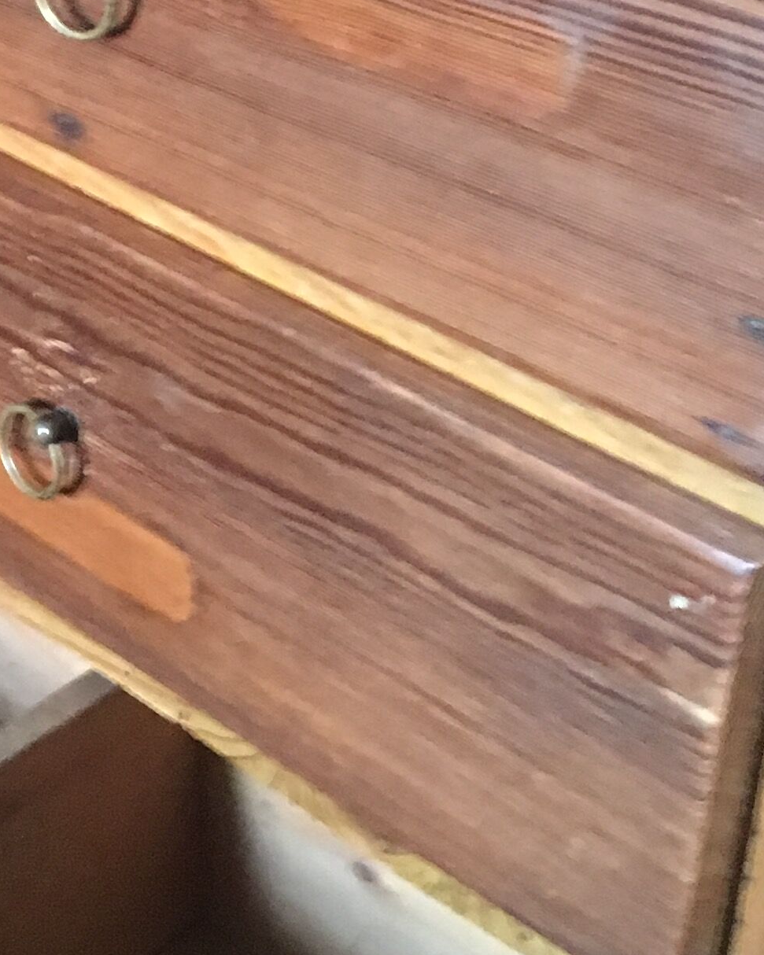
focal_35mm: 94
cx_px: -324
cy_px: 151
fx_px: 2657
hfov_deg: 15.3
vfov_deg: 20.1
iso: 400
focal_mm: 4.15
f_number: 2.2
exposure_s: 1/17
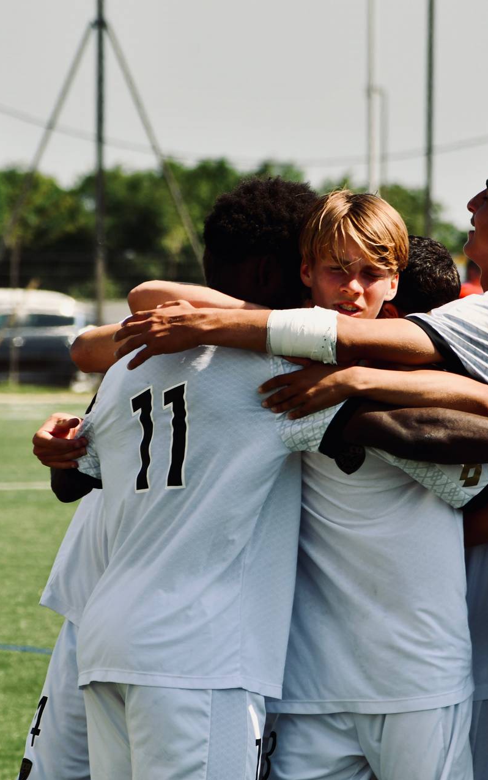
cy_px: 391
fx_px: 8806
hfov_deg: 3.2
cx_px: 290
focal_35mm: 414
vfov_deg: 5.1
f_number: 8
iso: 100
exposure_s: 1/500
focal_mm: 180
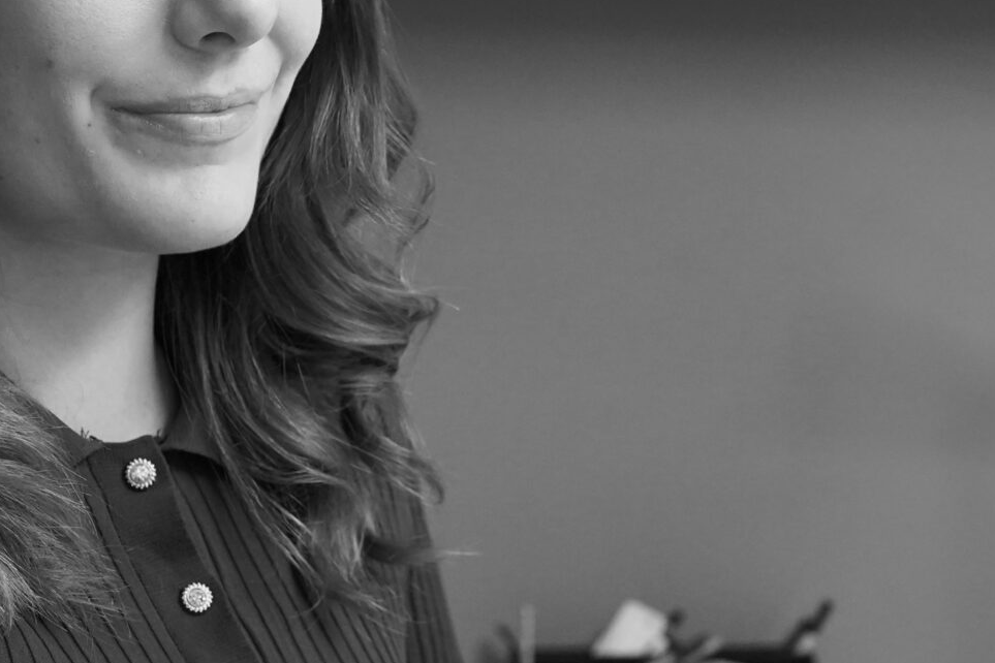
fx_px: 2570
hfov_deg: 21.9
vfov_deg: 14.7
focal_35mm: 93
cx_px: 551
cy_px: 362
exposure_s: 1/160
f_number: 4
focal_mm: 35
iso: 4000
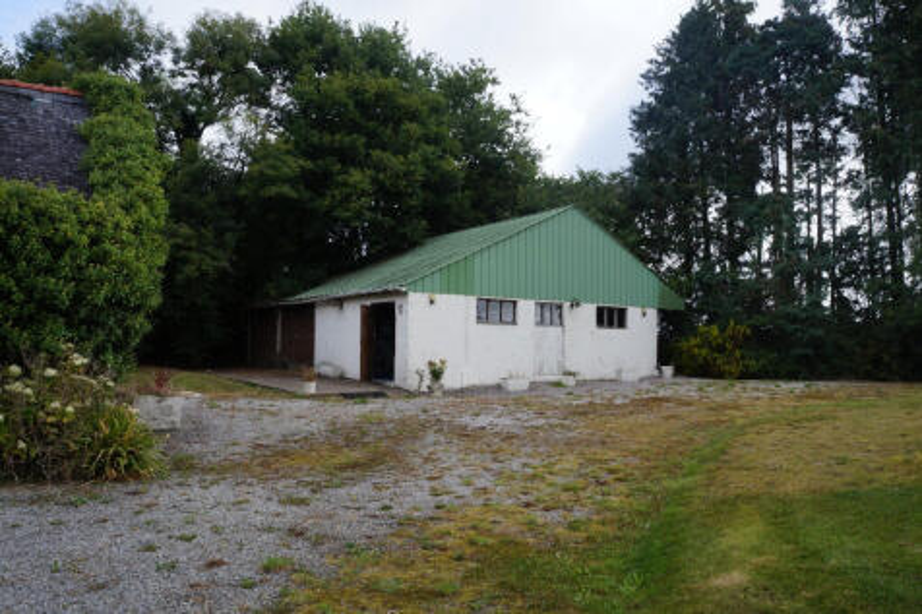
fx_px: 730
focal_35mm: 28
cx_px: 461
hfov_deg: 64.6
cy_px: 307
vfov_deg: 45.6
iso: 100
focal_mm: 19
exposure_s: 1/60
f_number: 10
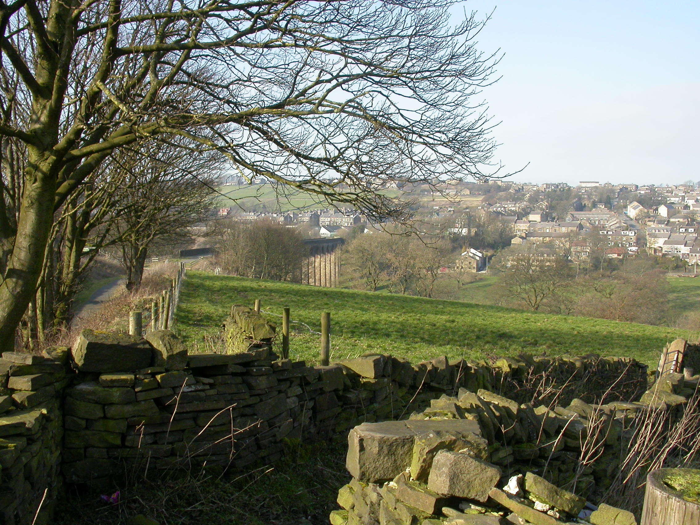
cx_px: 350
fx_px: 768
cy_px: 262
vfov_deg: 37.7
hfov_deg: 49.0
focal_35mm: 38
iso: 100
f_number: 6
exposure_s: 1/195
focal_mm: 7.85
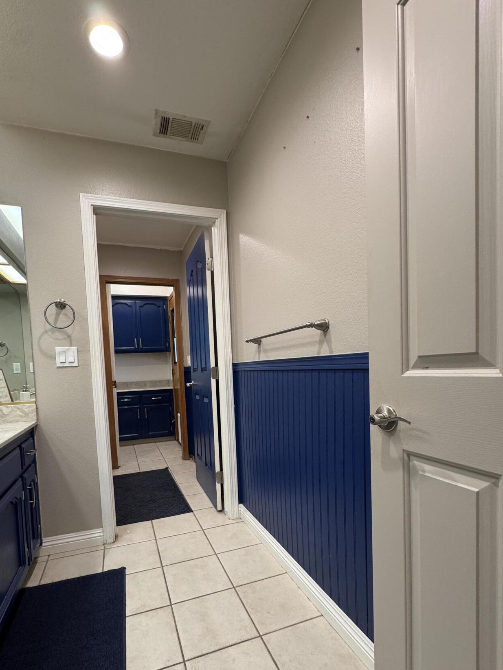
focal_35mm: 17
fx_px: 329
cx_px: 226
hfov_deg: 74.5
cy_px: 388
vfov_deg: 90.3
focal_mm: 2.22
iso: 200
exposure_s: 1/60
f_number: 2.2
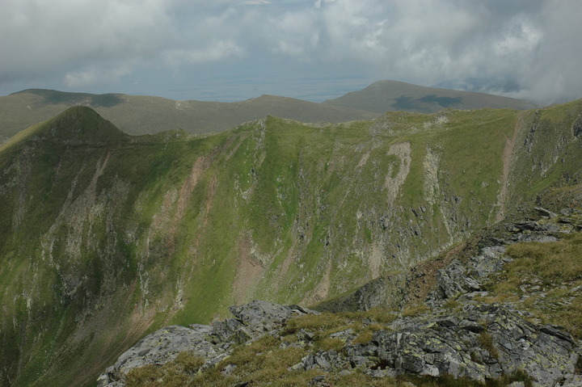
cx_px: 291
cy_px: 194
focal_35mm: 46
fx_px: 751
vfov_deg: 28.9
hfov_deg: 42.4
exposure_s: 1/400
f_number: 10
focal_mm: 31
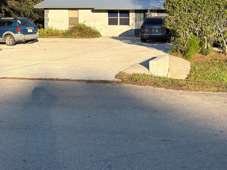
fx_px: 334
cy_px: 28
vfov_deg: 27.8
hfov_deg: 36.6
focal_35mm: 51
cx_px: 170
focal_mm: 5.96
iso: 50
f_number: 1.6
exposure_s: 1/1550
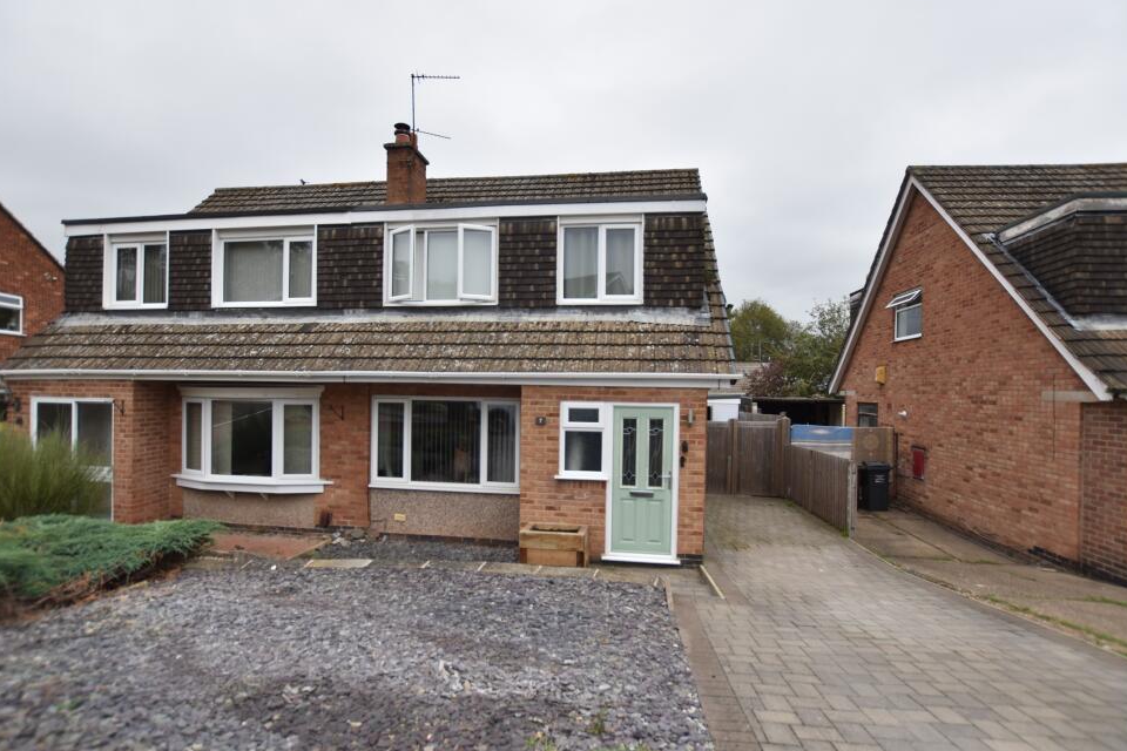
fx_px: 501
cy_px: 382
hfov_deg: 96.7
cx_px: 558
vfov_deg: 73.7
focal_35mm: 16
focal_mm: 10
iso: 100
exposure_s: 1/640
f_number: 3.5
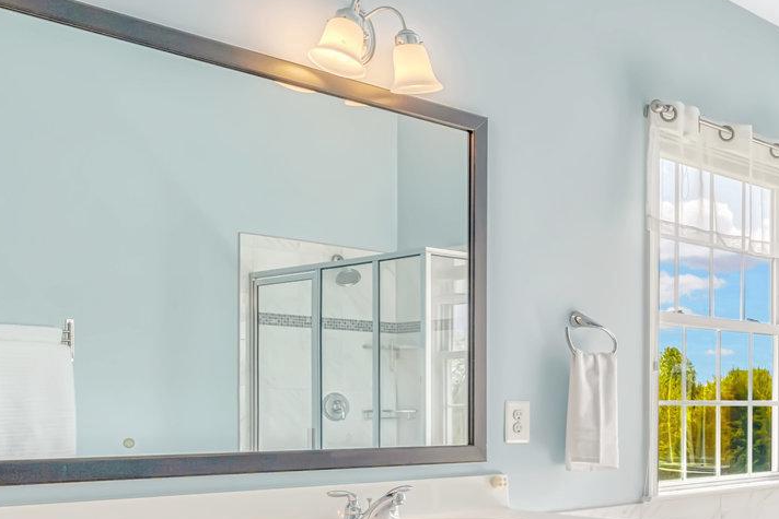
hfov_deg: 36.5
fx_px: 996
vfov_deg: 28.7
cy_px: 405
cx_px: 845
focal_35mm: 46
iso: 1250
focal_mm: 16
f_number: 7.1
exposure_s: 1/250
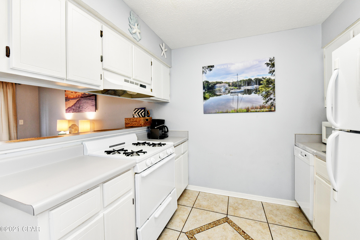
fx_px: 150
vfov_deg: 77.3
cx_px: 180
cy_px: 120
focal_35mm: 15
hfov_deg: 100.4
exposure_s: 1/60
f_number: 13
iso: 1800
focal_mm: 15
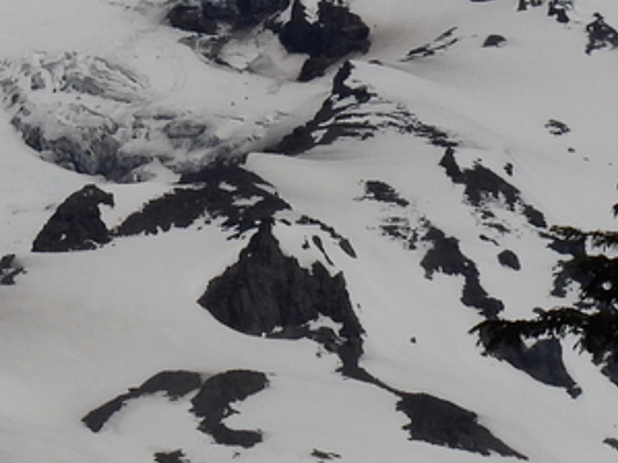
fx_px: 8780
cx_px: -234
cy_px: 97
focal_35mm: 492
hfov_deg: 4.0
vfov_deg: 3.0
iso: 100
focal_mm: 20.5
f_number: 7.1
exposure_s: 1/2000
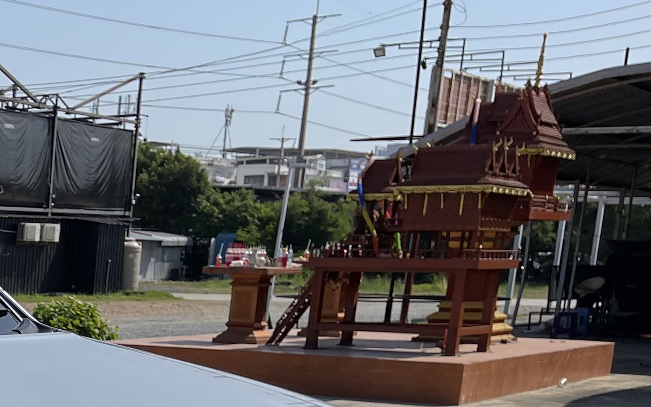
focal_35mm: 81
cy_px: 622
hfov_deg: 21.9
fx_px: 1437
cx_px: -281
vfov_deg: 14.9
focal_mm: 5.1
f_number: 1.6
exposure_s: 1/4348
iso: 32
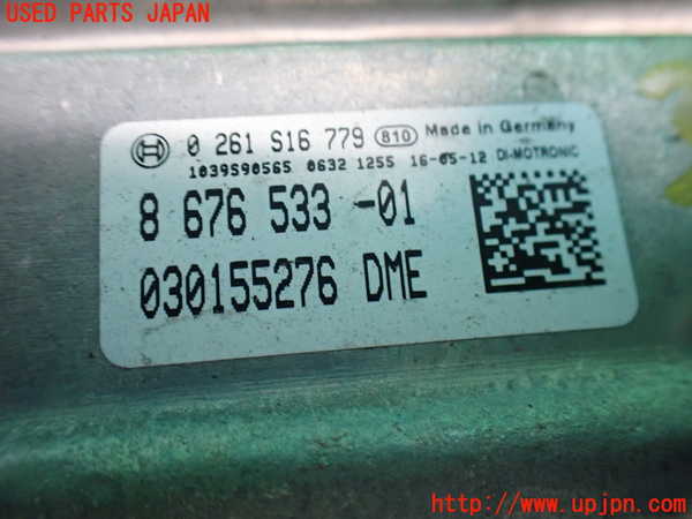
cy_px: 260
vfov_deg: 46.8
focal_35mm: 30
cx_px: 346
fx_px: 600
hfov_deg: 60.0
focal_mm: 5.4
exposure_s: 1/40
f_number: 2.3
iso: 800
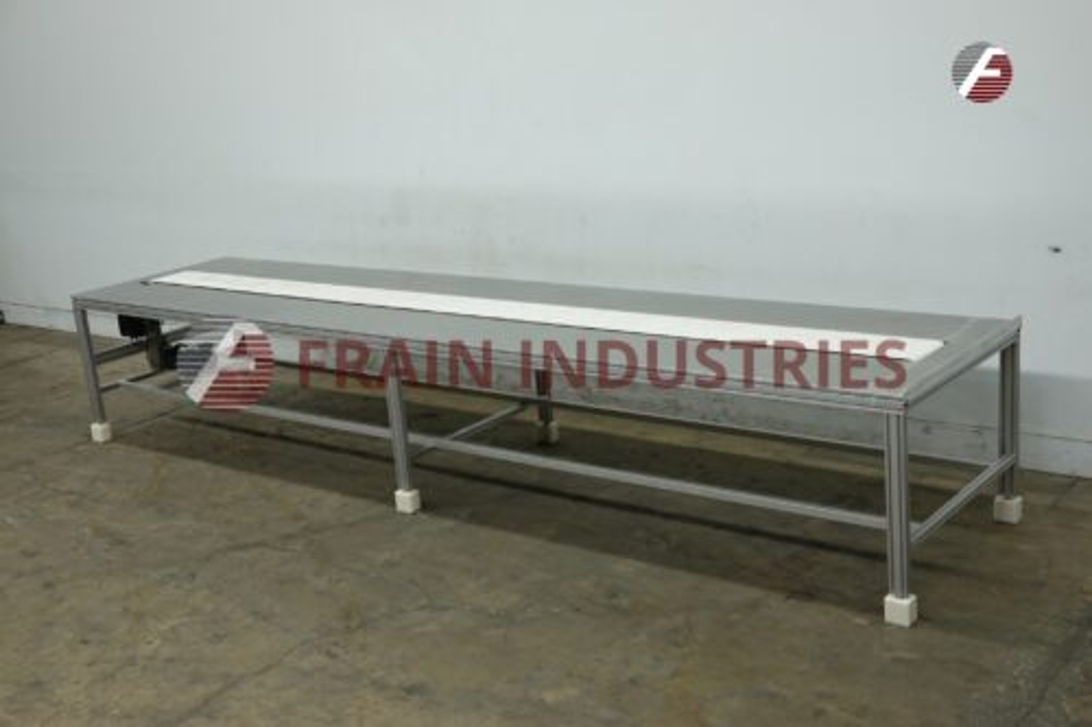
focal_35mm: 45
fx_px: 1364
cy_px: 364
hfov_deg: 43.6
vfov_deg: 29.8
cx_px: 546
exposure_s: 1/50
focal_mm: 16.54
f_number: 4
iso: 160
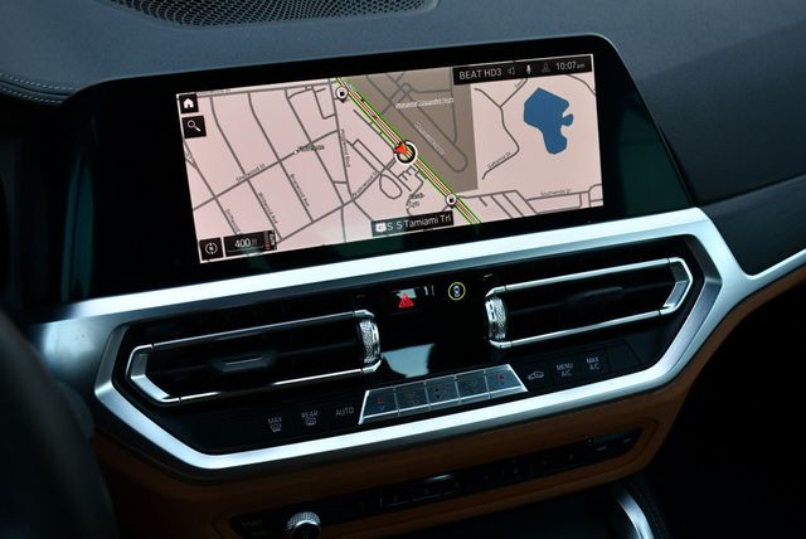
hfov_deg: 48.4
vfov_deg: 33.5
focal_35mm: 40
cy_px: 270
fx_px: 896
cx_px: 403
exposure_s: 1/250
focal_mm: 20
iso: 400
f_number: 4.5
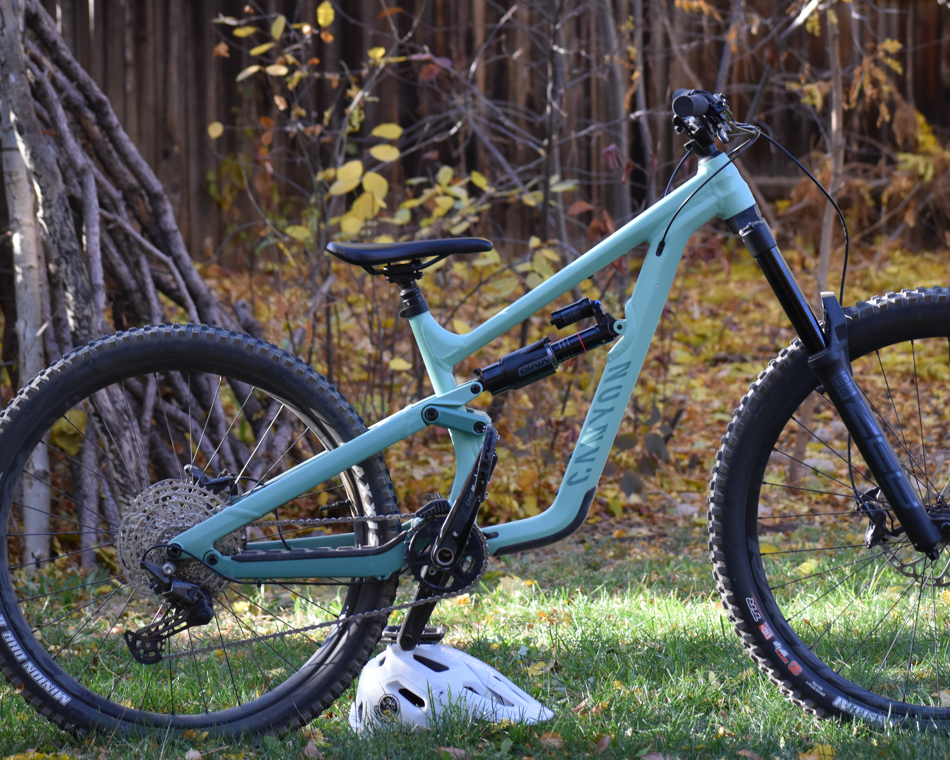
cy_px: 380
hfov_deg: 12.4
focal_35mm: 156
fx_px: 4386
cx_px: 569
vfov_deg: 9.9
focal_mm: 92
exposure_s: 1/320
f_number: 4.8
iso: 800
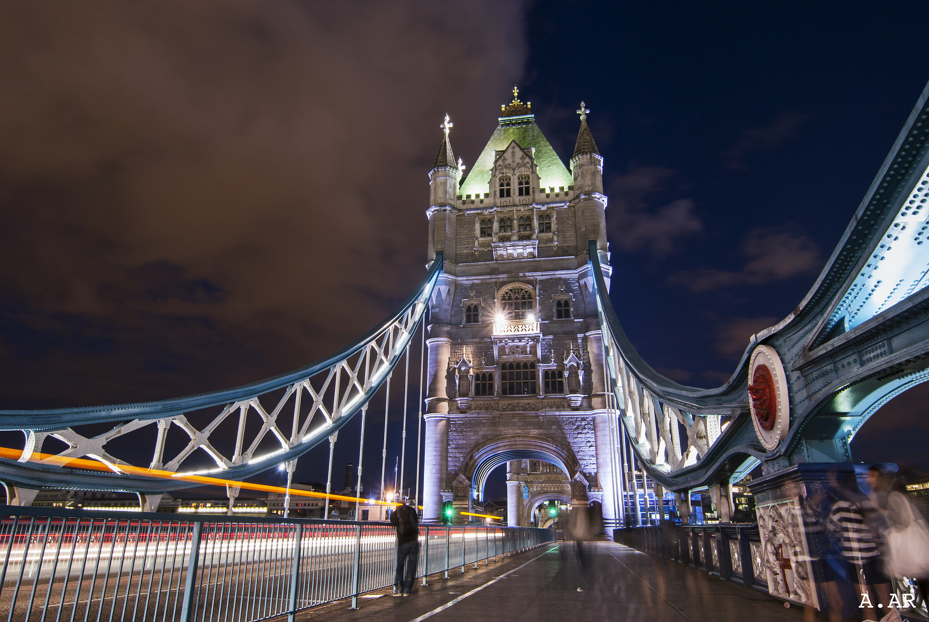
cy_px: 311
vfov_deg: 56.3
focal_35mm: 22
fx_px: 581
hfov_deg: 77.3
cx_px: 464
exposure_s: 15
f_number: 9
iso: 100
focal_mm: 15
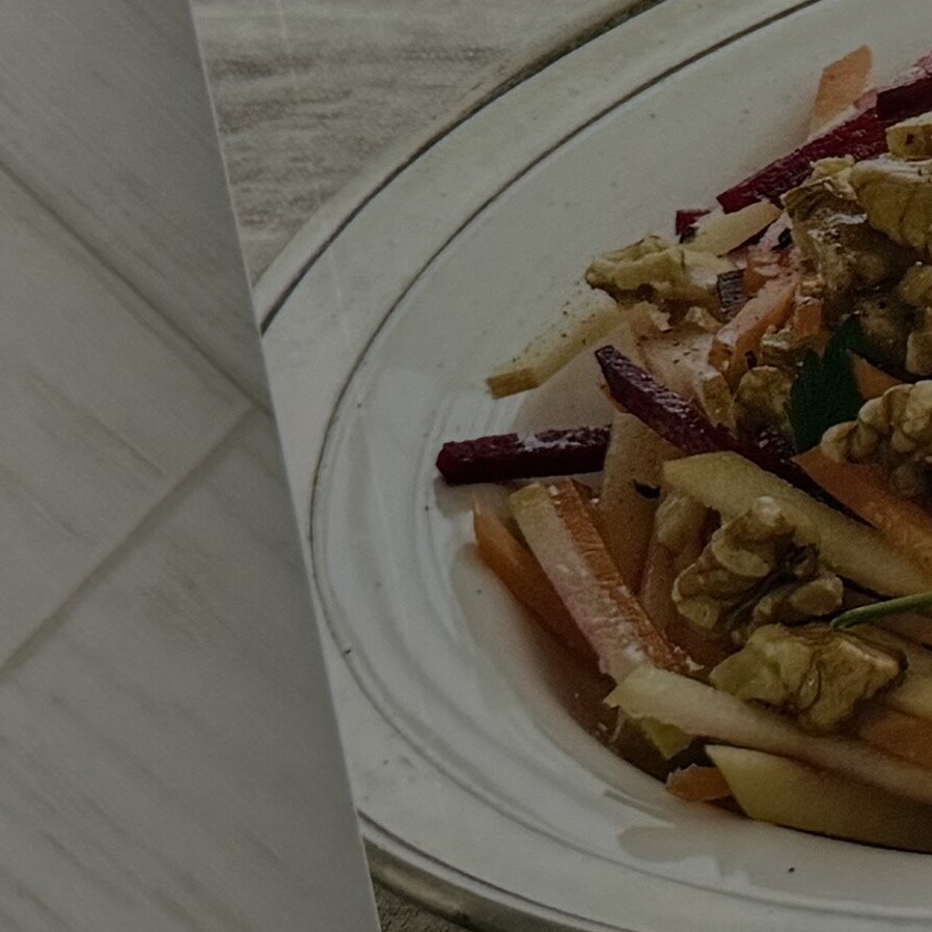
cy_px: 40
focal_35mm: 135
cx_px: 1462
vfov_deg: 12.8
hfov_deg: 12.2
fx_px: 4112
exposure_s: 1/60
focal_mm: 6.76
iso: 125
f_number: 1.78
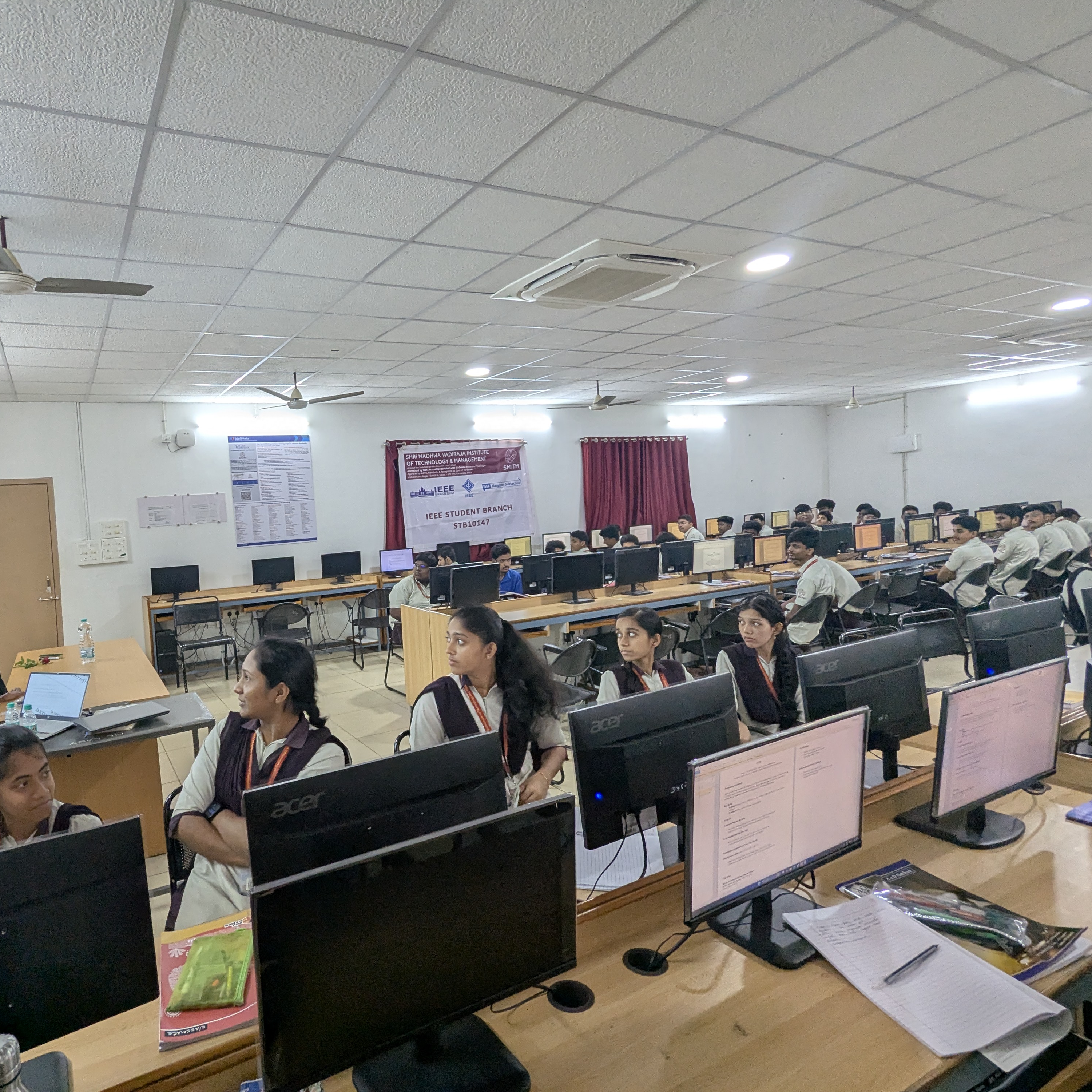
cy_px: 543
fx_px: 678
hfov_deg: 76.3
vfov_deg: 77.7
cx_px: 409
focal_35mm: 19
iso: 206
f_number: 2.2
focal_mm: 2.35
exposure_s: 1/100
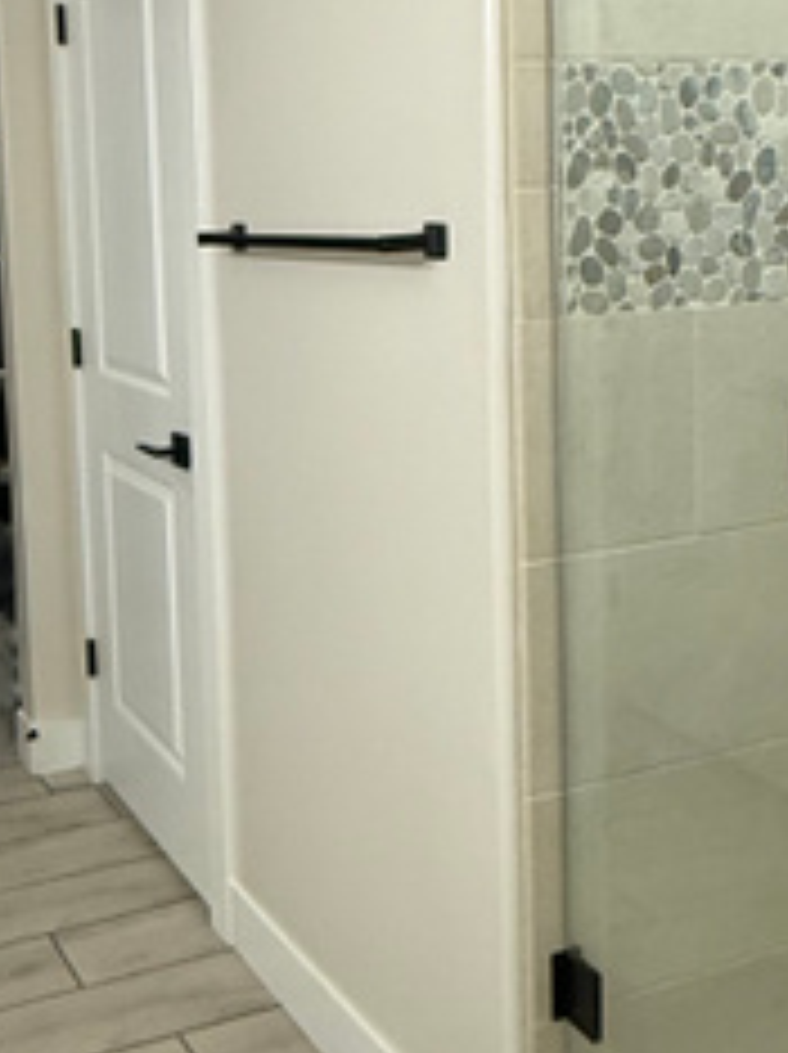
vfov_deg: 40.7
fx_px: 1399
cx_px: 153
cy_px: 342
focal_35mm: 46
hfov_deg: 30.7
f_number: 2.2
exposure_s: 1/120
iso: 320
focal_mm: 2.22
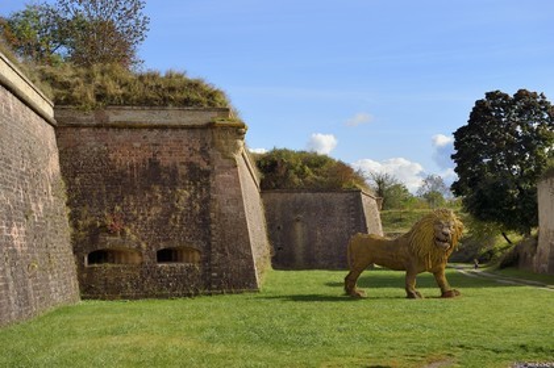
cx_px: 277
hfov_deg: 28.9
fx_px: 1076
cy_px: 184
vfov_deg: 19.4
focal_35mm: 70
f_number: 10
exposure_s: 1/320
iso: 200
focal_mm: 70
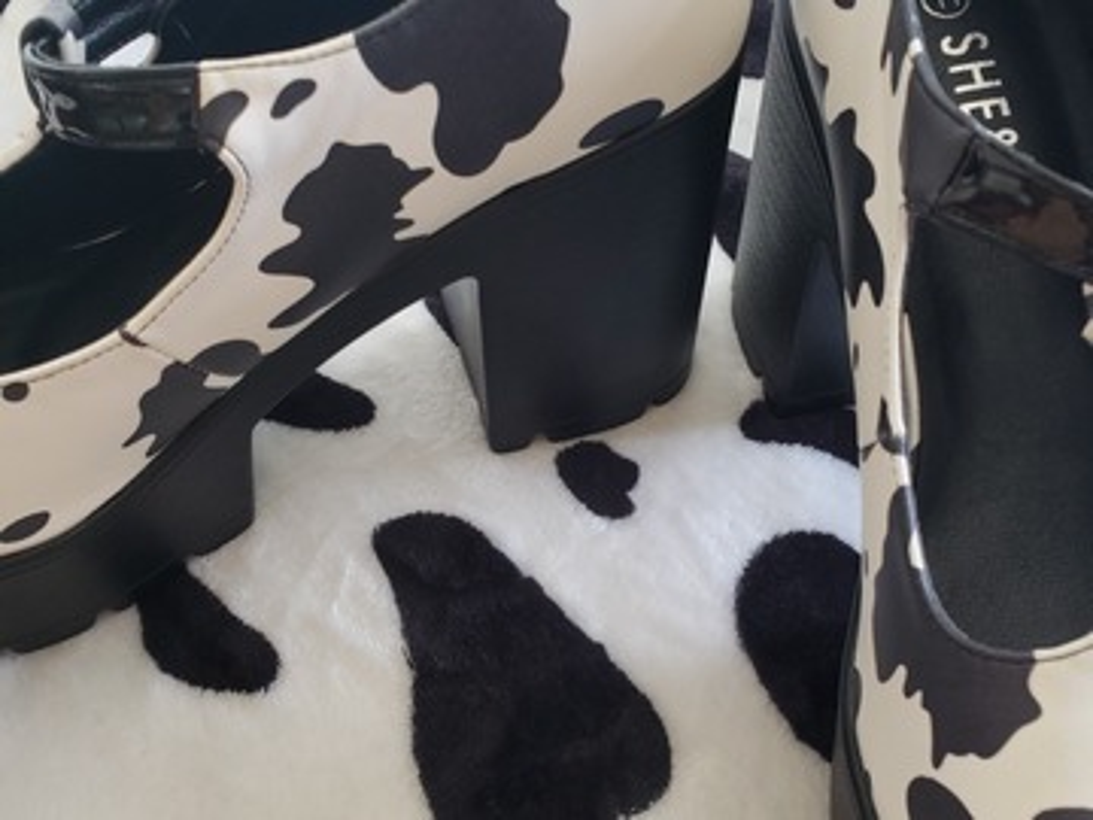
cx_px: 546
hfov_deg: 67.3
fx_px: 821
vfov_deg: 53.1
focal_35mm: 26
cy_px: 410
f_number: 2.4
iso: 160
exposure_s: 1/50
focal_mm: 4.3
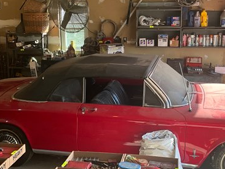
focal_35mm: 50
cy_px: 82
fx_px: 325
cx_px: 128
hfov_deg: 38.1
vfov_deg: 29.1
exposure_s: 1/122
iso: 40
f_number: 1.8
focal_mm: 3
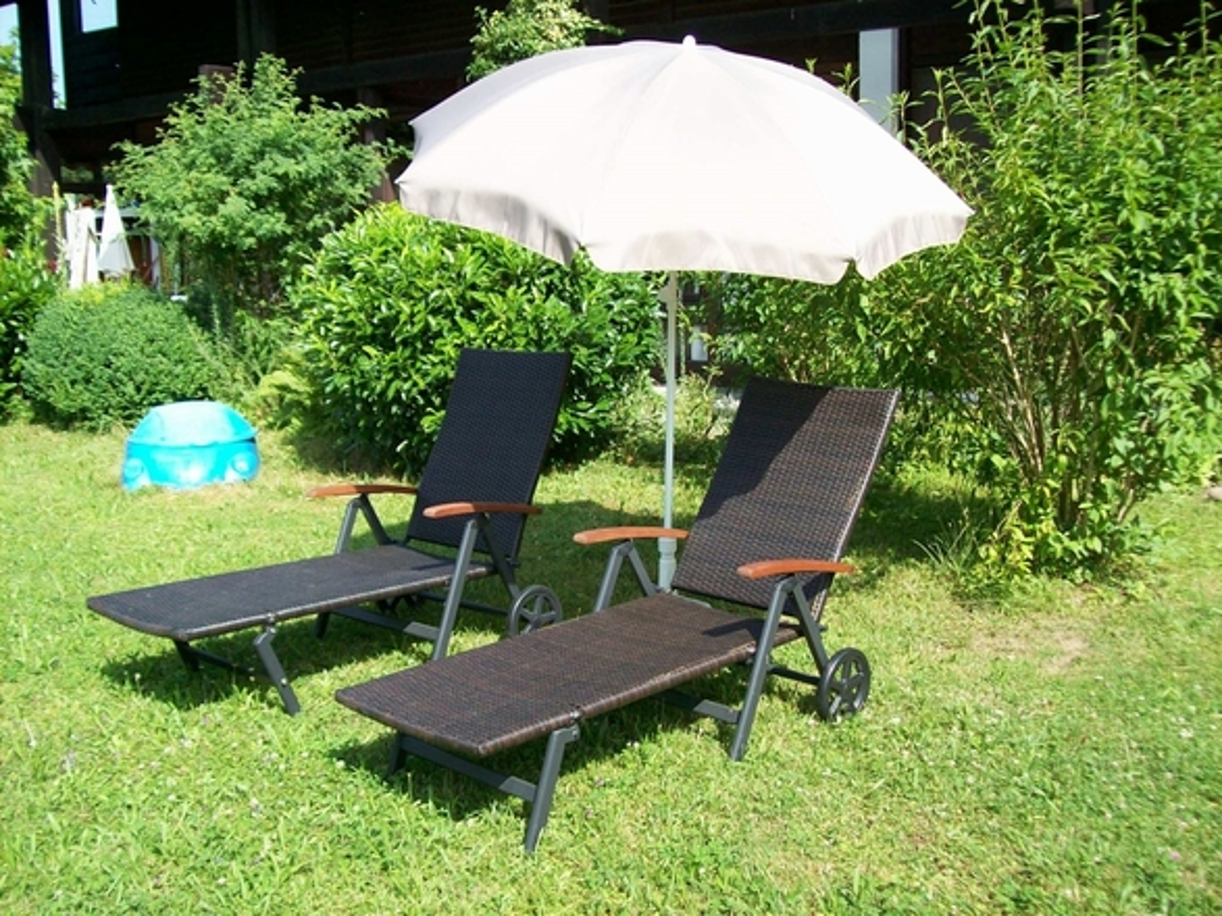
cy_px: 458
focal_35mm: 36
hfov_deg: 51.4
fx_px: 1271
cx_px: 611
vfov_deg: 39.6
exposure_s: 1/527
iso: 80
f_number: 2.7
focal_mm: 6
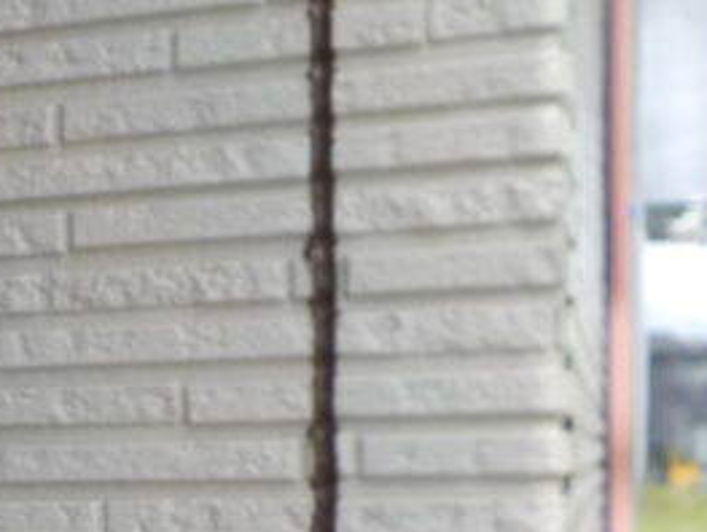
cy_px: 532
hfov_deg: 22.0
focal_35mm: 82
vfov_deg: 17.6
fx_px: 1677
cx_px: -148
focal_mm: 4.1
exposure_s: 1/160
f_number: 3.3
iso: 125
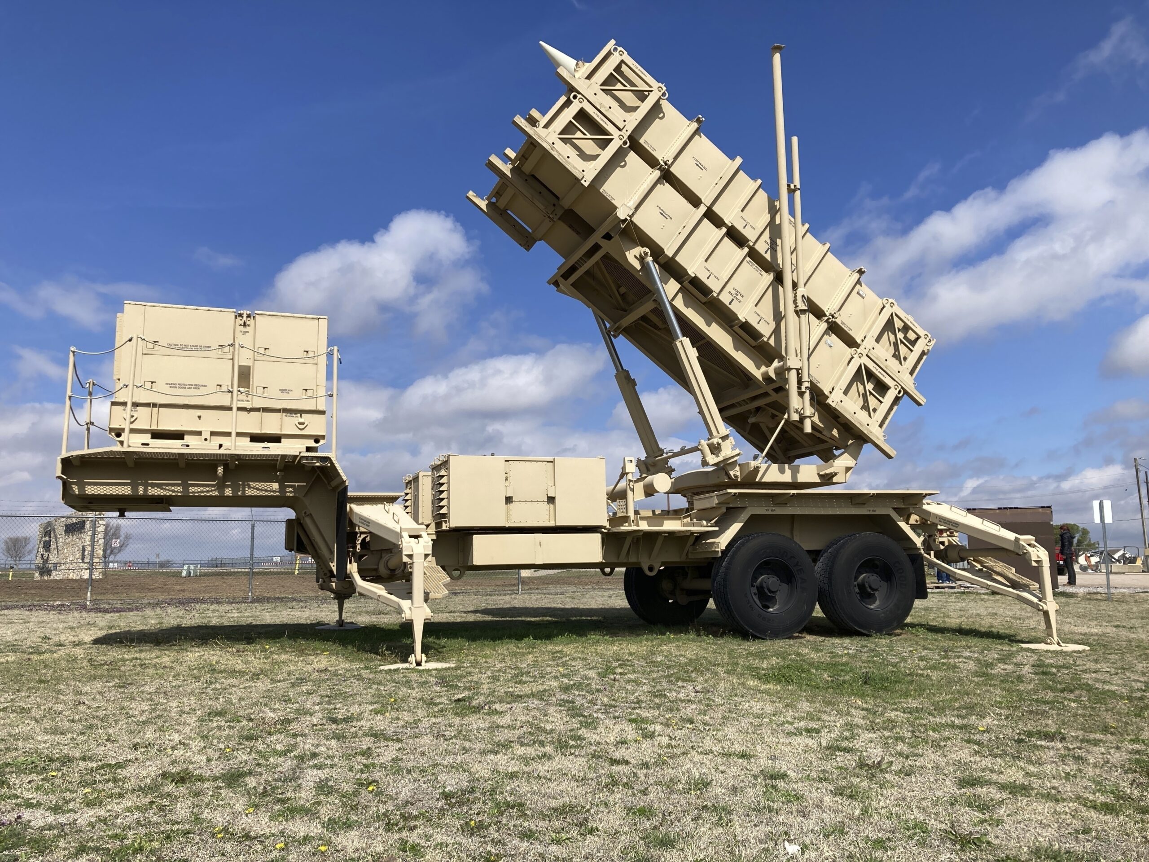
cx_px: 574
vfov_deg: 49.7
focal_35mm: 28
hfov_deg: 63.4
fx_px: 929
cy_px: 431
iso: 25
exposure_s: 1/3472
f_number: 1.8
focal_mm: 3.99
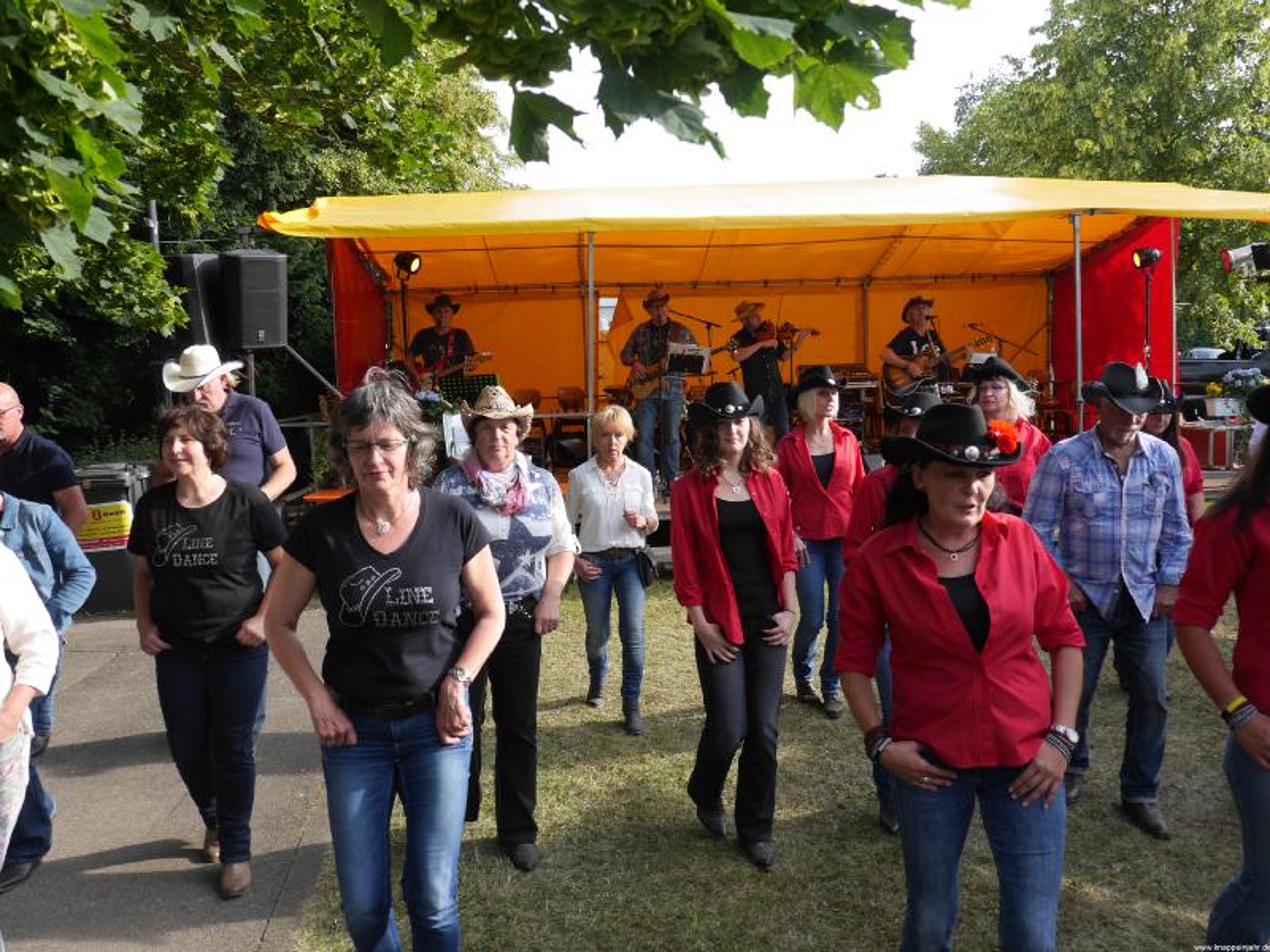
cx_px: 635
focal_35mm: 28
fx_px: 1027
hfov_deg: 63.4
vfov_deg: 49.7
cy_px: 476
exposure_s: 1/200
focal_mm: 14
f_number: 5
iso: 200
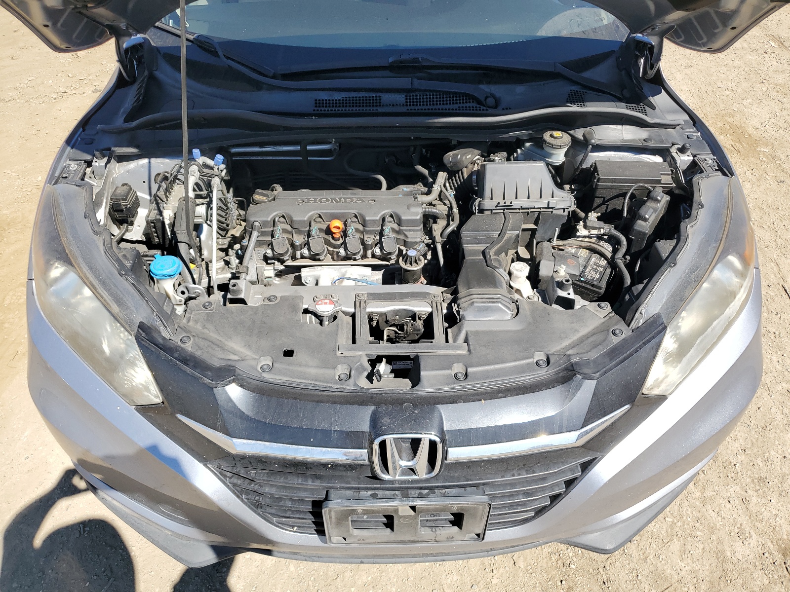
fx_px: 593
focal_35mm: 26
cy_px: 296
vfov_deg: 53.1
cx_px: 395
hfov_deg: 67.3
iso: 50
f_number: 1.5
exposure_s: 1/1667
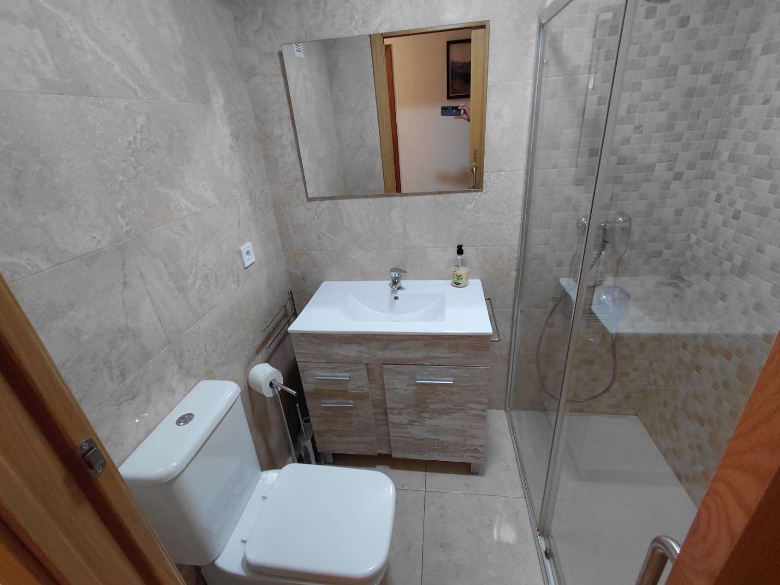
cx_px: 390
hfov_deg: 94.5
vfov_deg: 78.1
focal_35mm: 16
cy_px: 292
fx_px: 361
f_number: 2.2
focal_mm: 1.64
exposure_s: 1/50
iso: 125
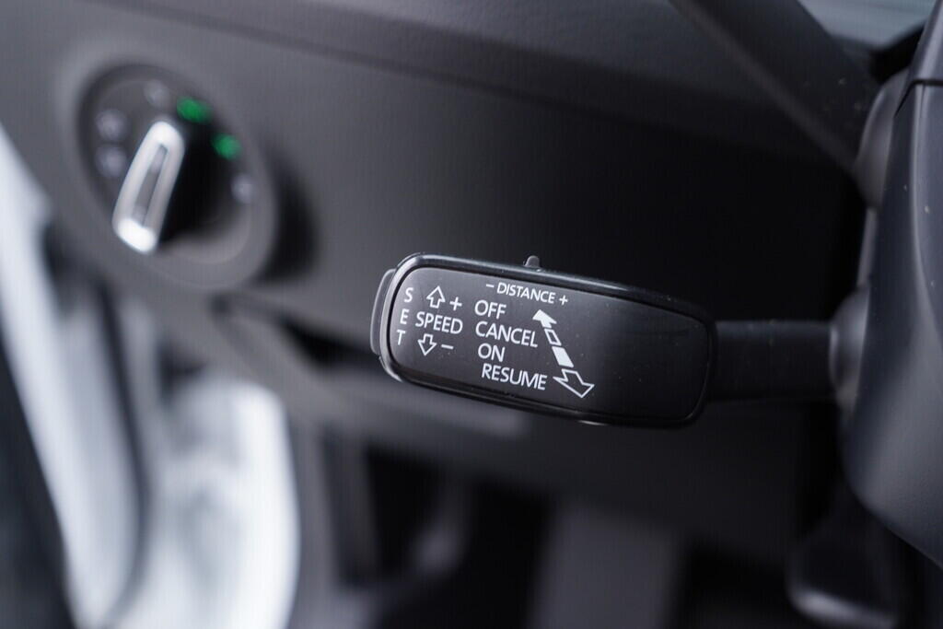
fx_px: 943
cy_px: 314
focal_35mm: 36
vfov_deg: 36.9
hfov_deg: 53.1
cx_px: 472
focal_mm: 24
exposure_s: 1/40
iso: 320
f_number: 2.8
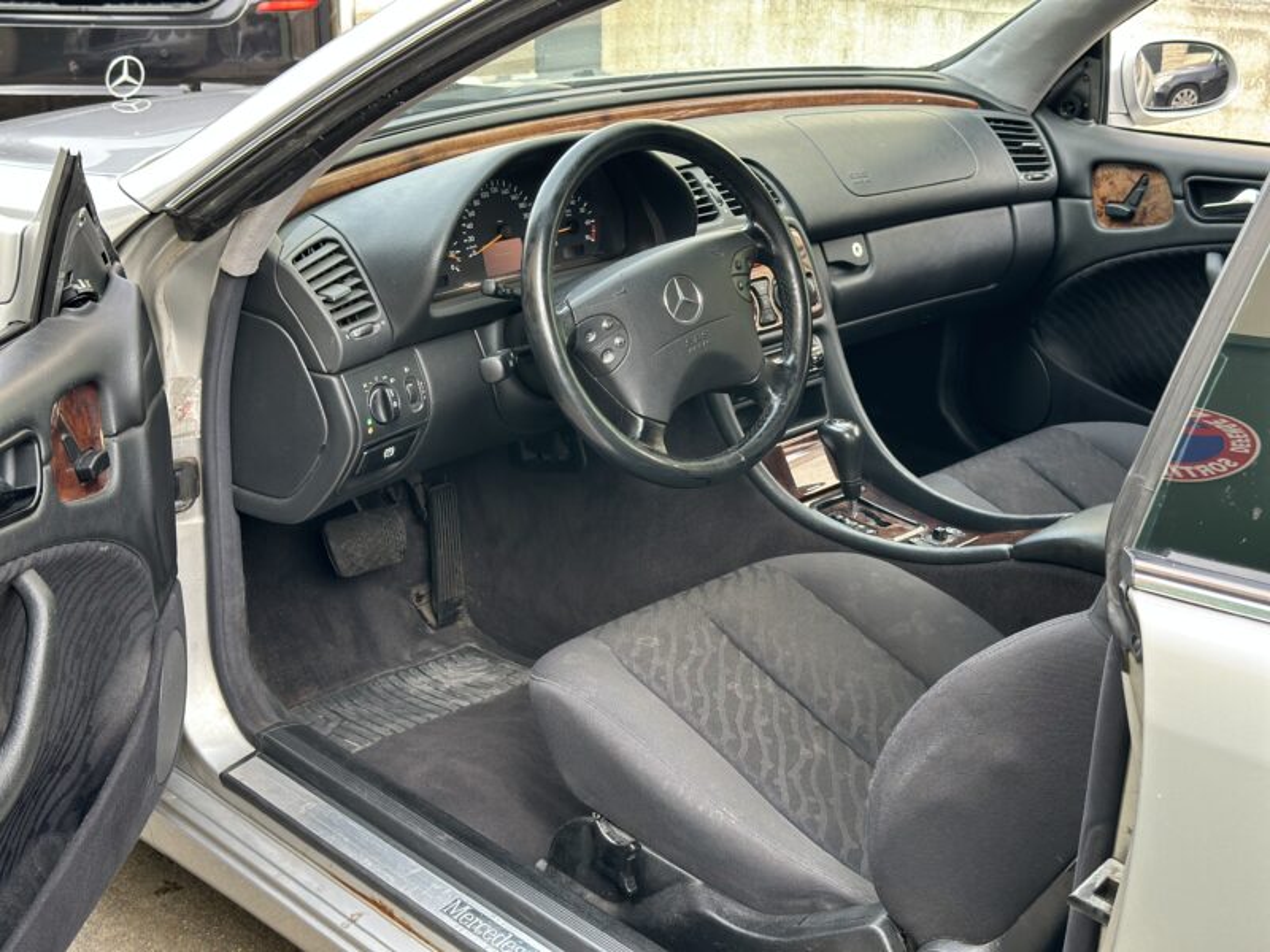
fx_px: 1761
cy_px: 476
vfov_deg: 30.3
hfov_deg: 39.7
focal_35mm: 48
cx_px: 635
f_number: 1.78
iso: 80
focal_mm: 6.86
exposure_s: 1/166
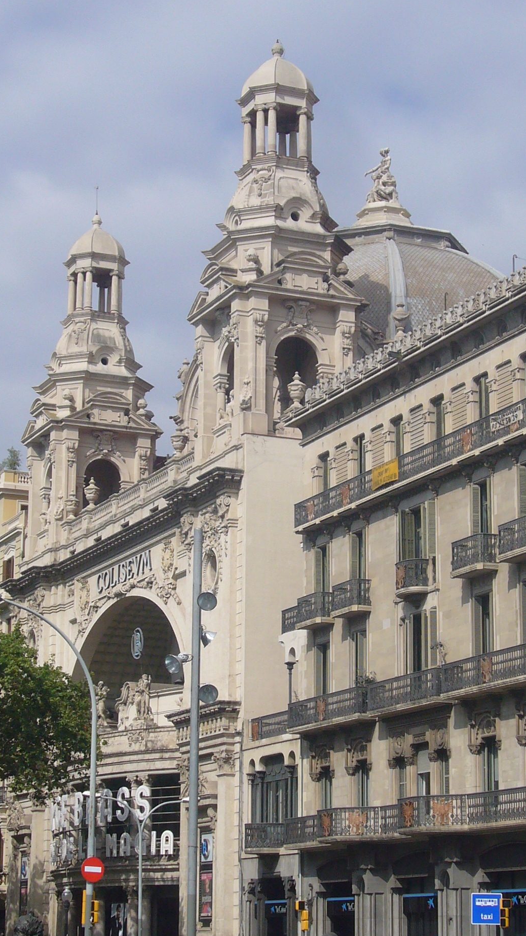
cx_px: 273
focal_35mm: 81
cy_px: 516
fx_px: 2009
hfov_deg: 14.9
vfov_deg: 26.2
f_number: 7.1
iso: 80
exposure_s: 1/320
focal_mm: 8.1
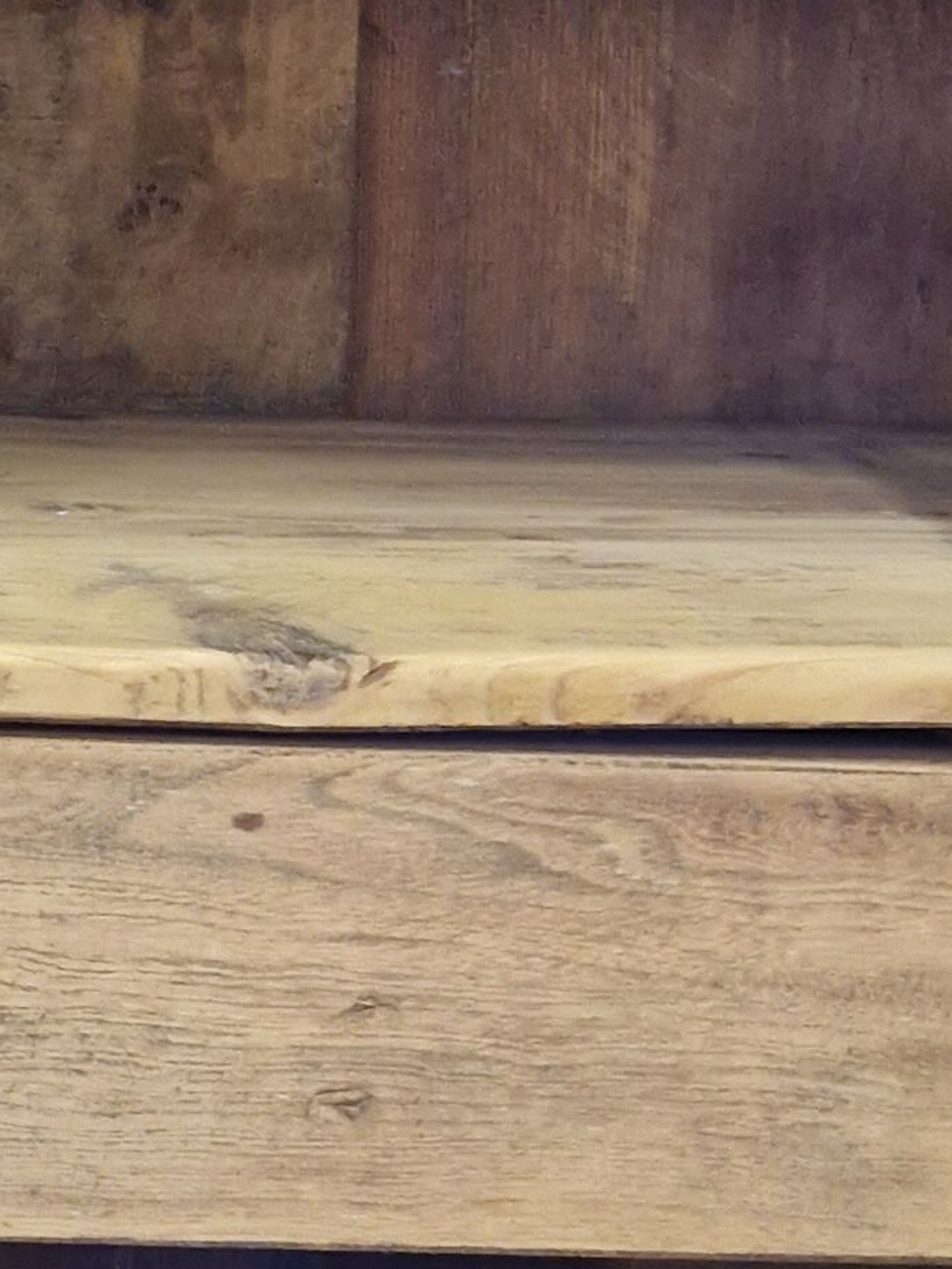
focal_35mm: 99
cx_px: -505
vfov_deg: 19.8
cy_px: 470
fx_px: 3629
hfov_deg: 14.0
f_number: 1.8
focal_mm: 5.4
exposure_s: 1/100
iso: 500
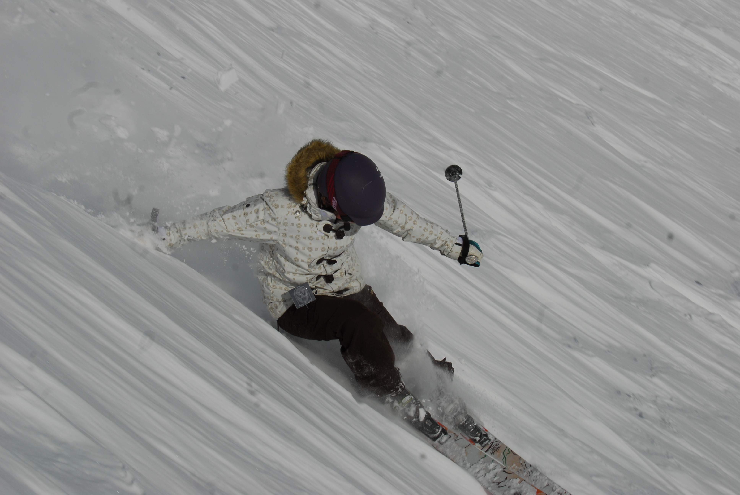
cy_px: 248
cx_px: 370
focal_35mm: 66
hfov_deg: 30.5
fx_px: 1358
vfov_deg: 20.7
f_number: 14
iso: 125
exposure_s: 1/750
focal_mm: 44
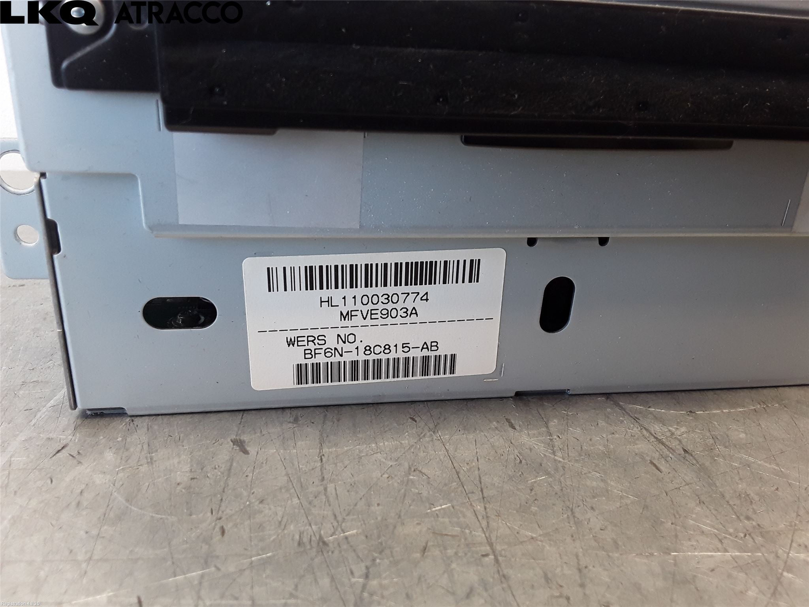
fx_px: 654
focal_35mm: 28
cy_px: 304
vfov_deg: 49.7
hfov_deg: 63.4
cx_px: 404
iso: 80
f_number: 1.9
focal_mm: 2.91
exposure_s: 1/100
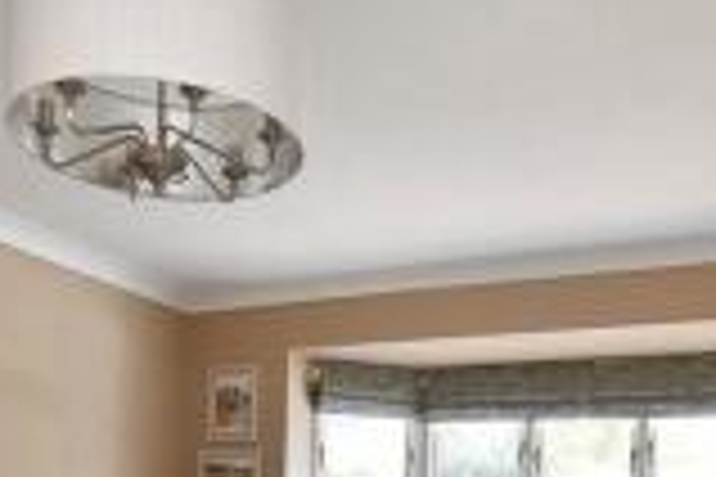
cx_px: 369
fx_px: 895
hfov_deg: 43.6
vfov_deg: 25.8
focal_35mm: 45
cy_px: 614
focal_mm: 10
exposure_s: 1/80
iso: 800
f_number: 7.1
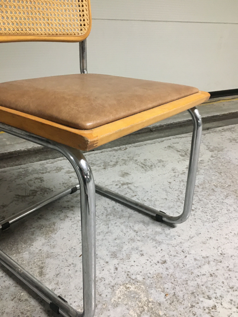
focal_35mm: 29
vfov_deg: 61.7
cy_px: 158
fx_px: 266
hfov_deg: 48.2
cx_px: 119
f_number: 2.2
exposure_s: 1/25
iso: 200
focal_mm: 4.15
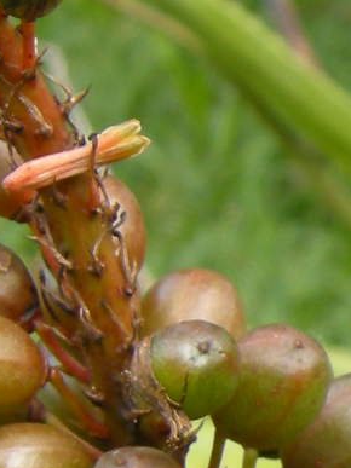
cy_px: 424
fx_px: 2935
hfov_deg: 6.6
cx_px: 746
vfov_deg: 9.1
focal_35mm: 217
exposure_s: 1/84
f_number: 3.8
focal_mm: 7.5
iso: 64
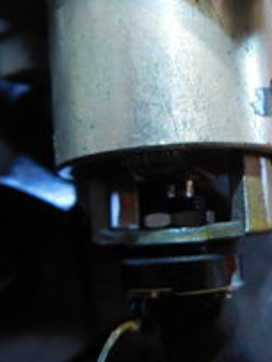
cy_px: 181
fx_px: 471
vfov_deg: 42.1
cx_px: 267
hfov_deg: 30.1
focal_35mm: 45
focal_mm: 4
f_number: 3
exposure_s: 1/8
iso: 400
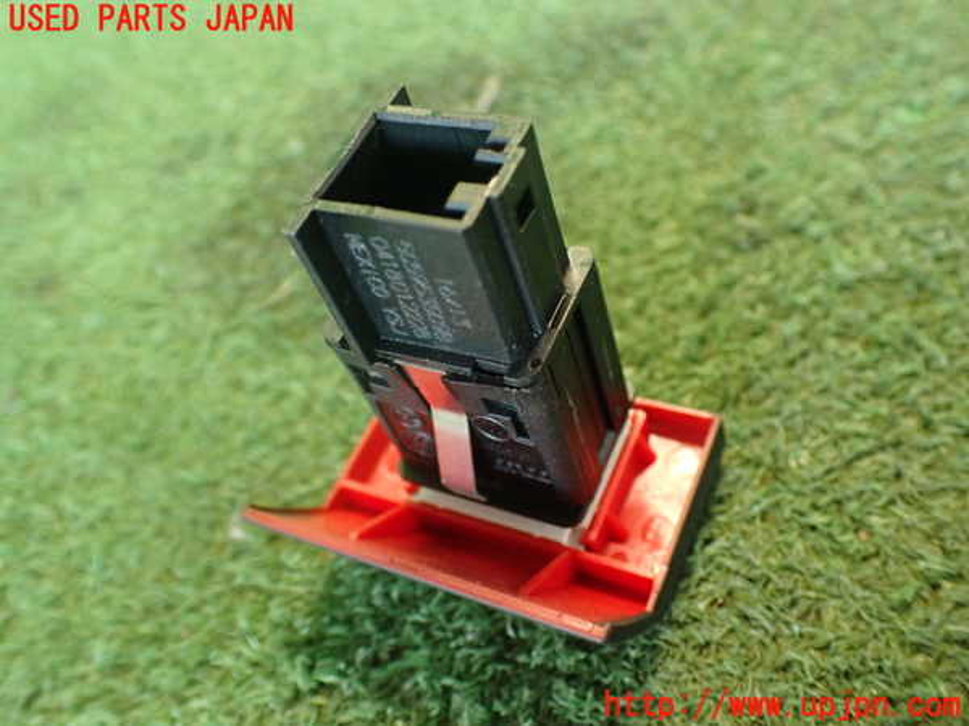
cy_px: 363
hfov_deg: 56.8
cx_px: 484
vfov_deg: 44.2
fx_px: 896
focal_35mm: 32
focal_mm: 5.79
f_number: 2.4
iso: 640
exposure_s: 1/30
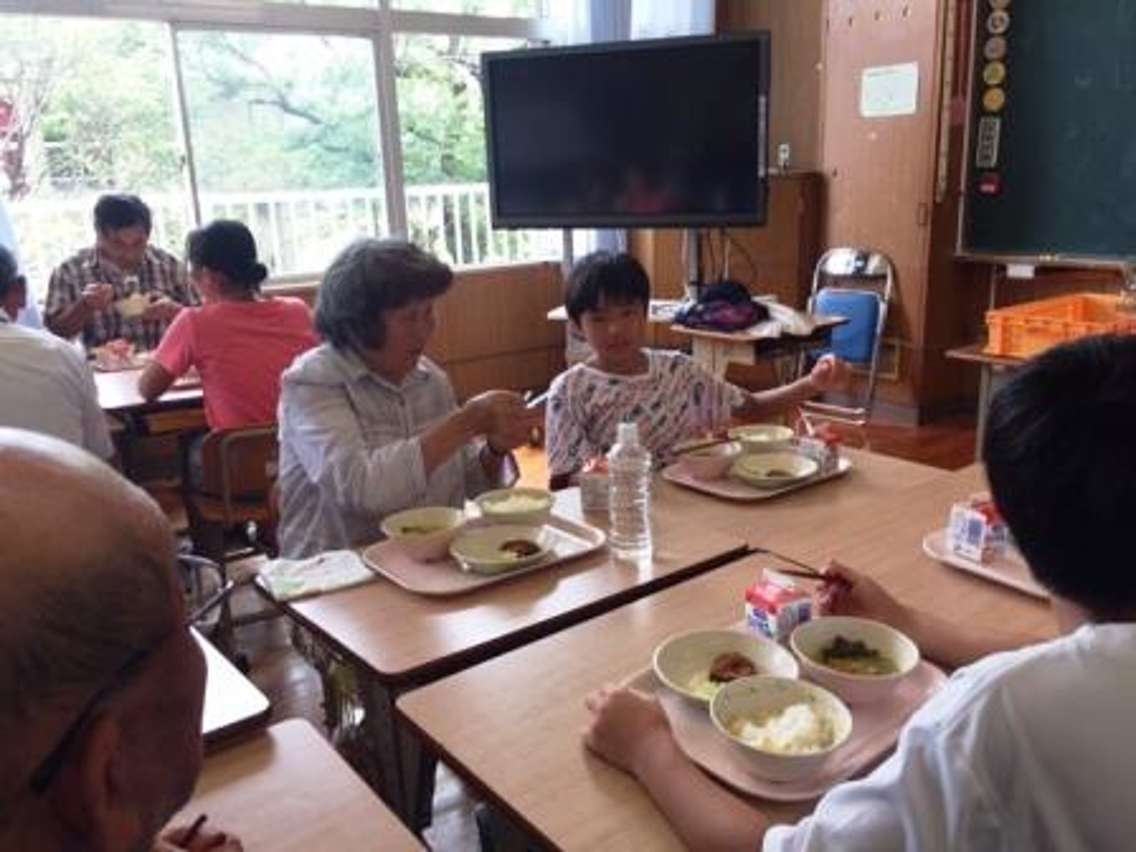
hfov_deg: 61.7
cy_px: 426
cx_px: 568
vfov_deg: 48.2
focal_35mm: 29
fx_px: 952
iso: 40
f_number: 2.2
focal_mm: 4.15
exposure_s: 1/120
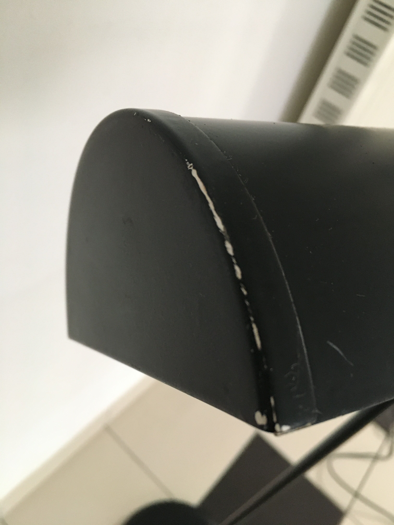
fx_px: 440
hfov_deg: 48.2
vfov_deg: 61.7
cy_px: 262
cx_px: 197
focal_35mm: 29
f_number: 2.2
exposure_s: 1/17
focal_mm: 4.15
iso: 200
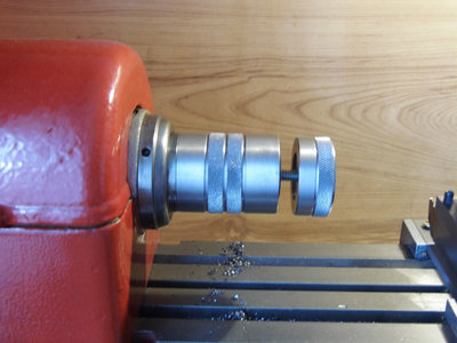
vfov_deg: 33.6
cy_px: 172
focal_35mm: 43
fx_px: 568
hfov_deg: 43.9
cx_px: 228
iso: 100
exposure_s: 1/5
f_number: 3.5
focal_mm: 7.7
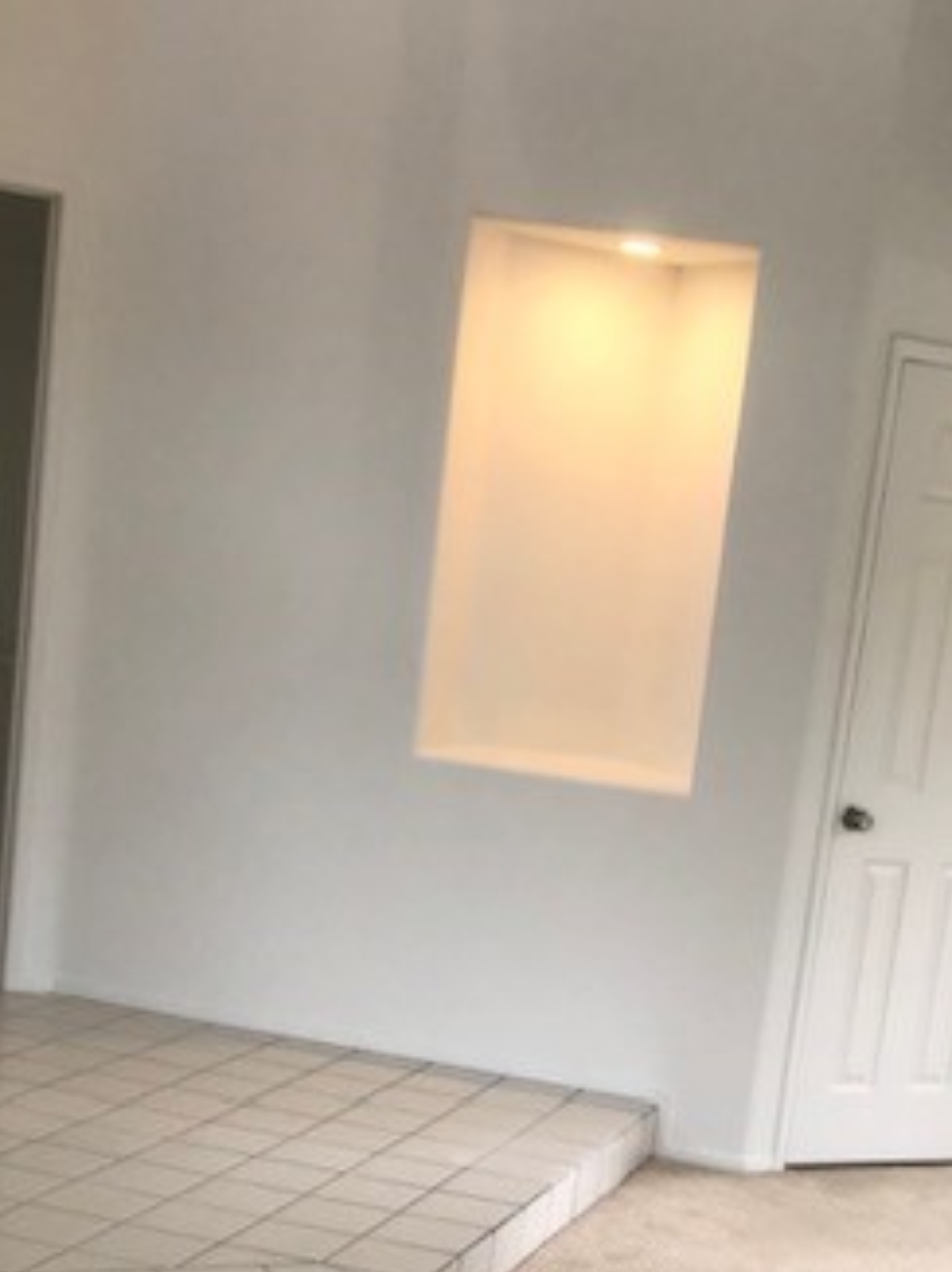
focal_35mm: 55
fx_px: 2019
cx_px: 624
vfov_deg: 33.7
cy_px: 1053
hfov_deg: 26.4
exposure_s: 1/60
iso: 25
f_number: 1.8
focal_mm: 3.99
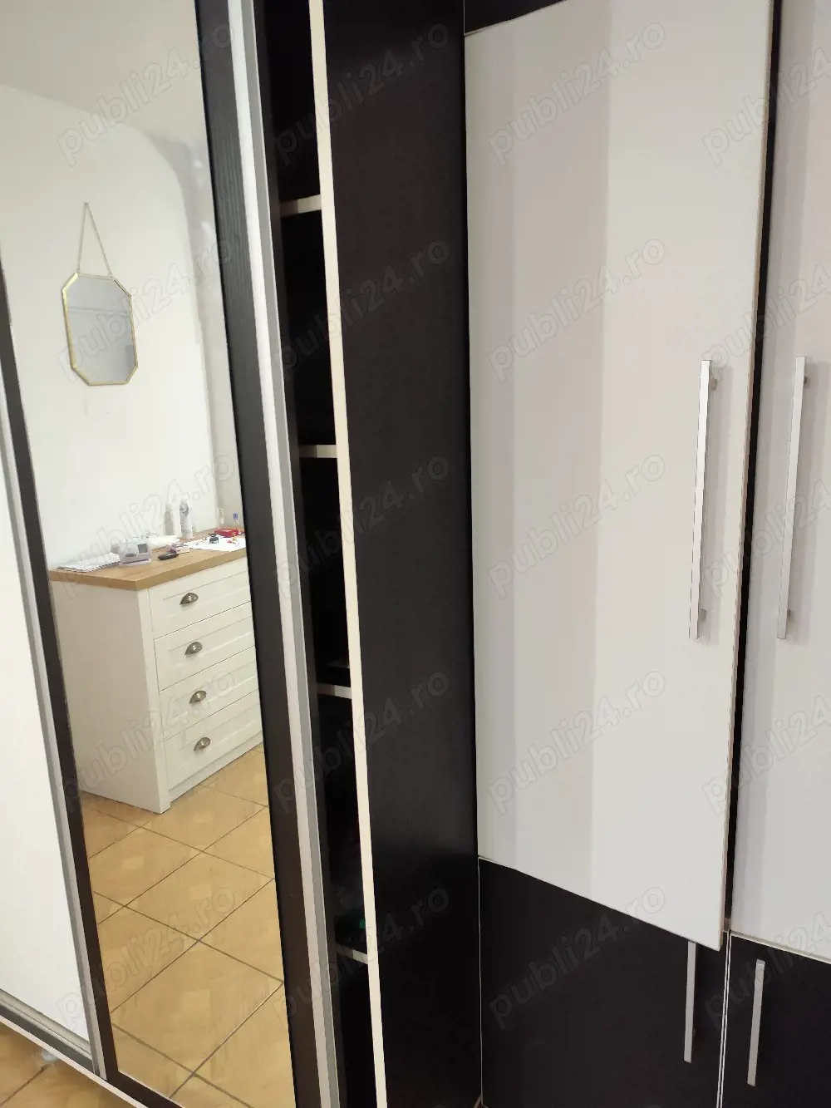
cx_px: 416
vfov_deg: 73.9
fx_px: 736
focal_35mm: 23
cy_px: 554
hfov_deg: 58.9
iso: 2000
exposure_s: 1/16.7
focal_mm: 6.14
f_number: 1.65
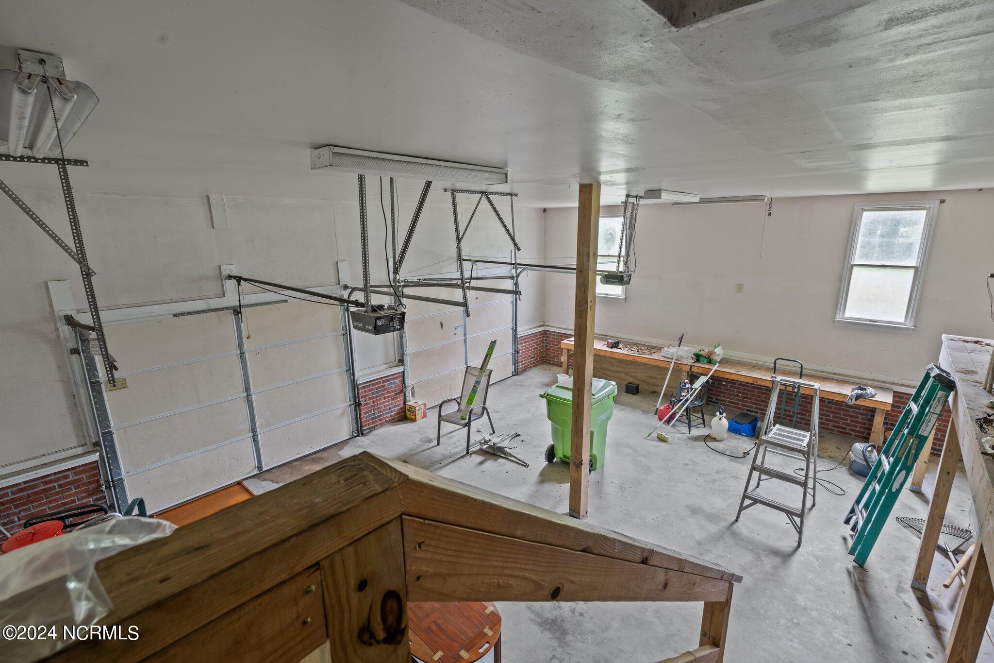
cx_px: 497
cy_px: 332
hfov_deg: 96.7
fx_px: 442
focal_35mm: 16
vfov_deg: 73.7
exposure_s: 1/1.25
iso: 800
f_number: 10
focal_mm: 16
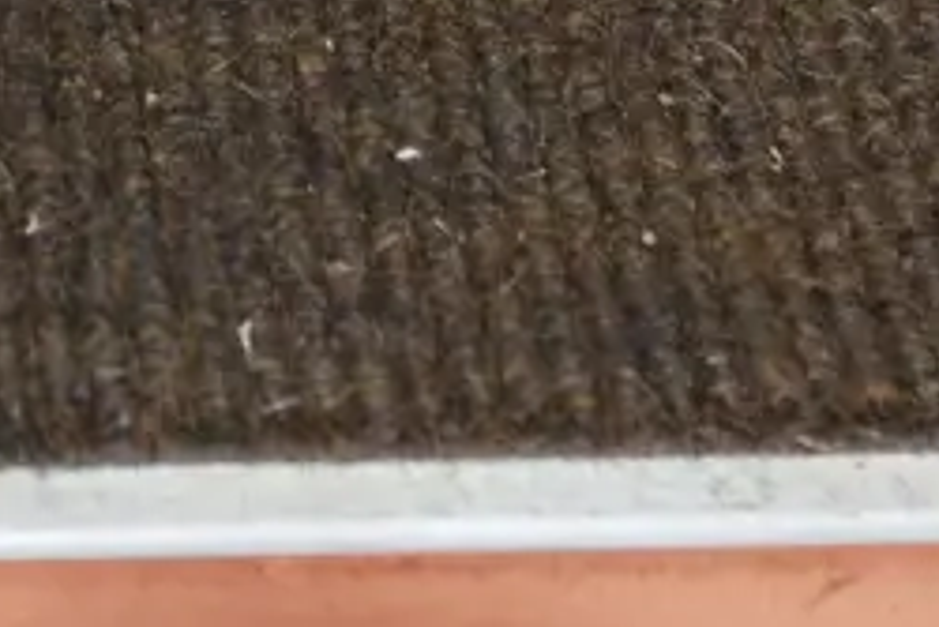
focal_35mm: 162
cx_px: 267
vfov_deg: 8.3
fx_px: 4228
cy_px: -392
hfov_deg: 12.6
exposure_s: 1/60
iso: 400
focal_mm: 19
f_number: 4.1
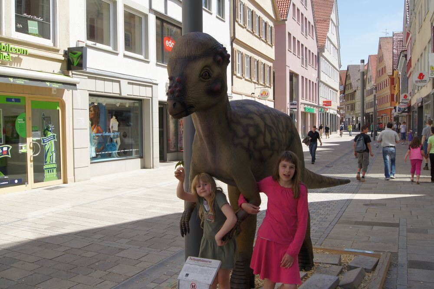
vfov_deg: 39.9
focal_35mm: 33
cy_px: 144
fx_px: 398
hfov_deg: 57.2
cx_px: 217
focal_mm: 22
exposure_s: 1/200
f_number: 10
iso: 200
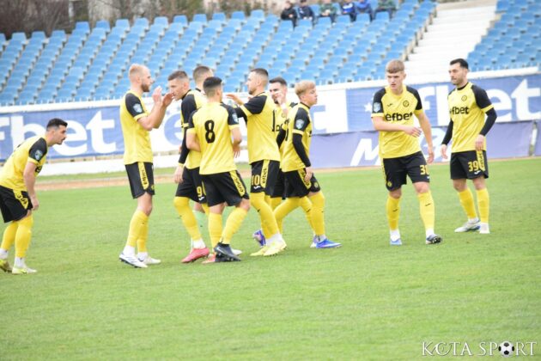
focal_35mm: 248
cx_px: 270
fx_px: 3719
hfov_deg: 8.3
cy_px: 180
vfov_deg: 5.6
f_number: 5
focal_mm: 165
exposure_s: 1/800
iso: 1600
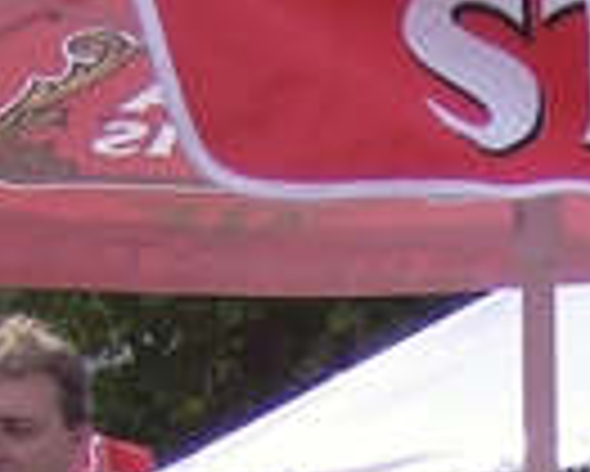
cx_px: 842
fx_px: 2796
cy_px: 892
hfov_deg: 11.6
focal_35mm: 160
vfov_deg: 9.2
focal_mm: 6
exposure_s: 1/246
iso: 100
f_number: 2.8
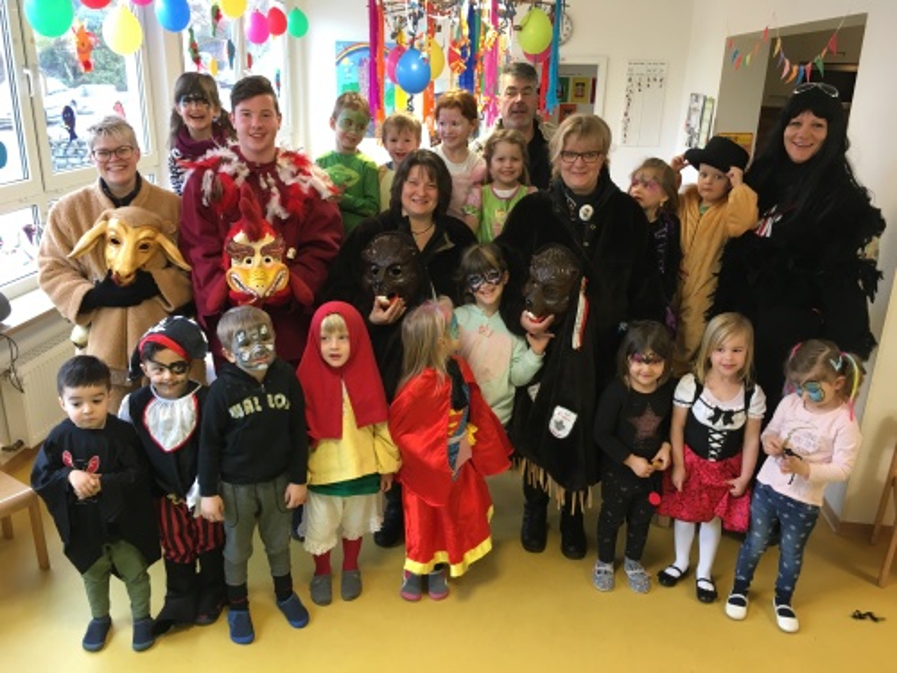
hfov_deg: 61.7
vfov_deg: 48.2
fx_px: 751
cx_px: 448
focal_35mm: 29
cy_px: 336
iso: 80
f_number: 2.2
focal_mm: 4.15
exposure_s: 1/33
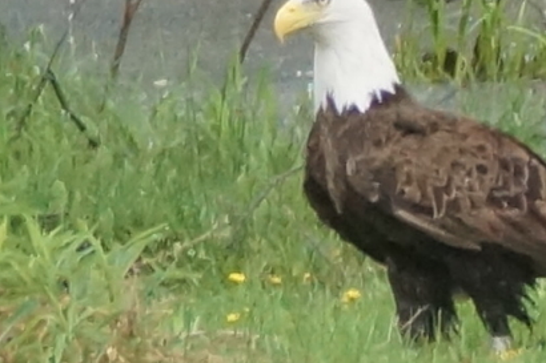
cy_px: 191
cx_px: 482
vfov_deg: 1.5
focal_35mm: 915
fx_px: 13871
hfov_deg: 2.3
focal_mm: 250
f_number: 6.3
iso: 1250
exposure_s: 1/400
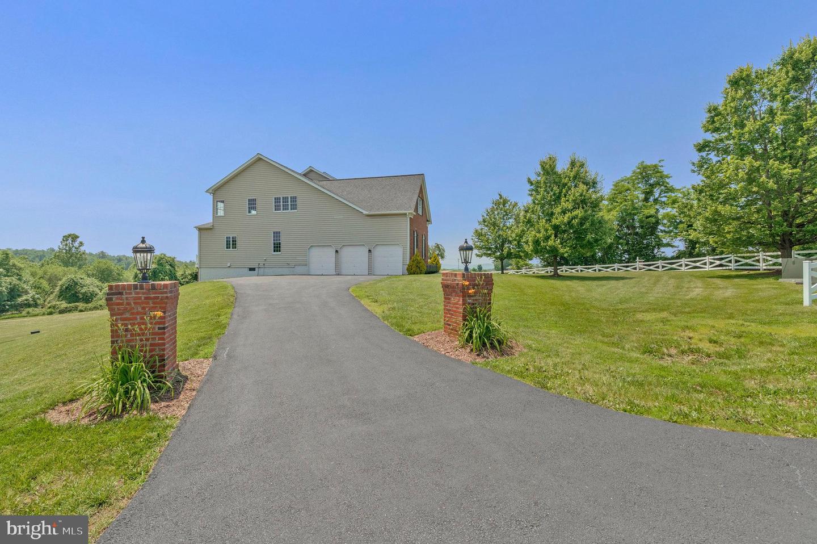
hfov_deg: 96.8
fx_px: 363
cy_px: 272
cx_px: 408
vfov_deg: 73.7
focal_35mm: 16
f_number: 7.1
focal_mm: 16
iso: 1250
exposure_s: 1/2000
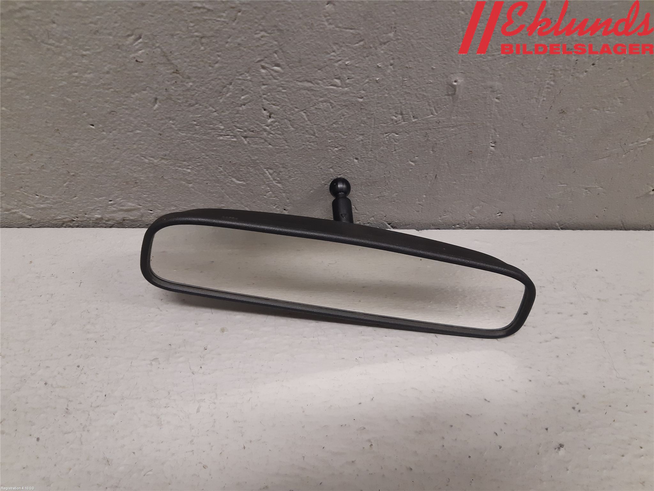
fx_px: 491
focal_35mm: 26
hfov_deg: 67.3
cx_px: 327
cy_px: 246
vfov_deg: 53.1
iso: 160
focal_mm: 3.93
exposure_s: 1/50
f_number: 1.7
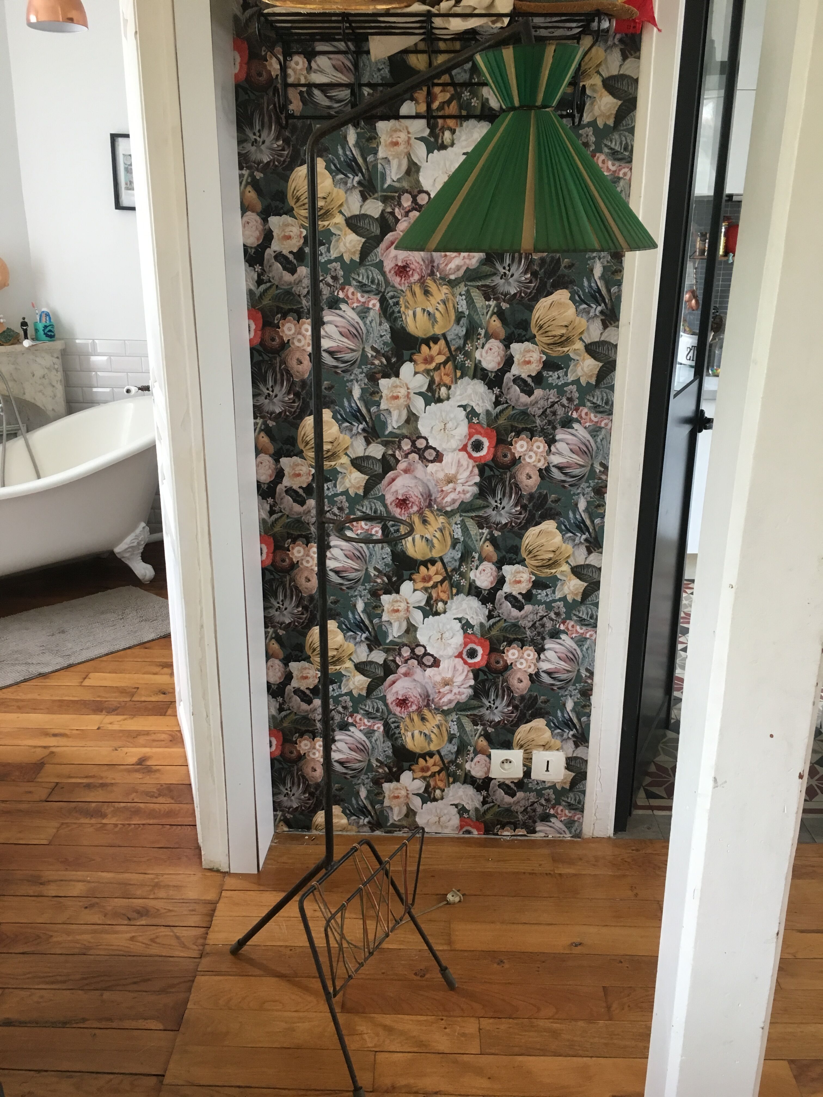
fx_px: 919
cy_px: 548
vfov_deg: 61.7
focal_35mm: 29
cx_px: 412
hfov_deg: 48.2
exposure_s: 1/33
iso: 125
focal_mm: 4.15
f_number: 2.2
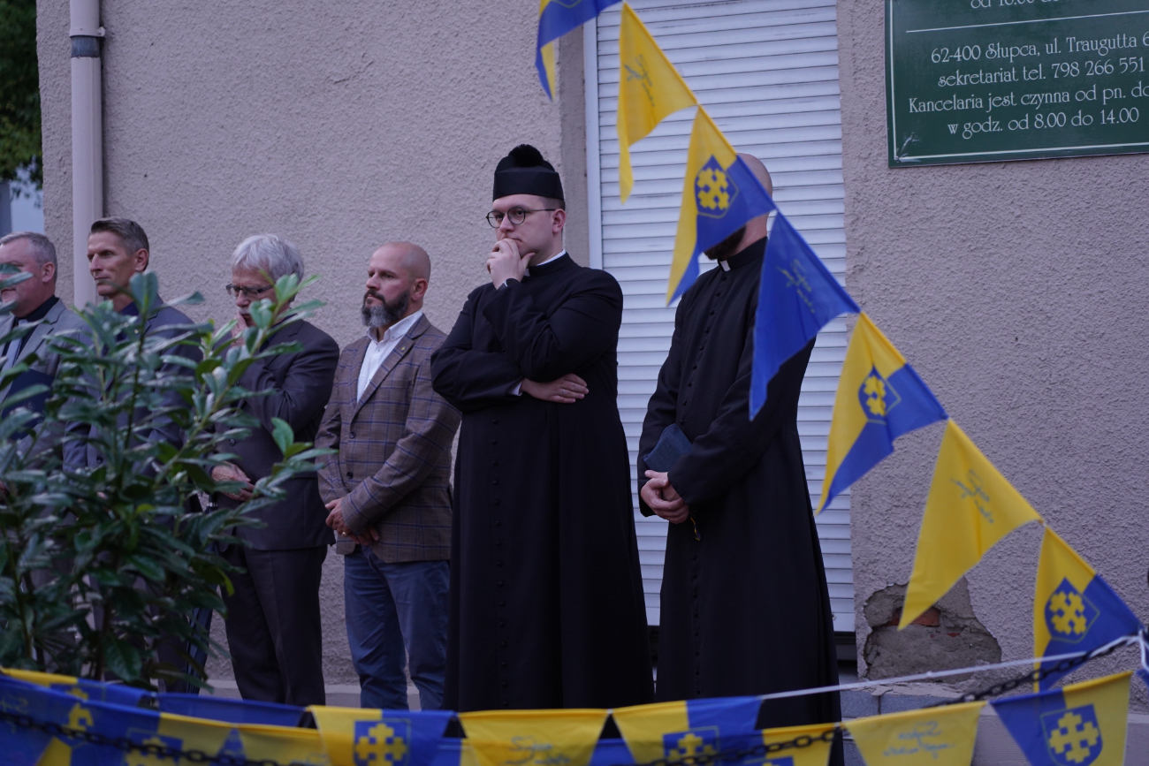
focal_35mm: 105
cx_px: 574
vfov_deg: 13.0
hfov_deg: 19.5
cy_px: 383
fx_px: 3351
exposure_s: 1/100
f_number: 4
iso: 1250
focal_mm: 105
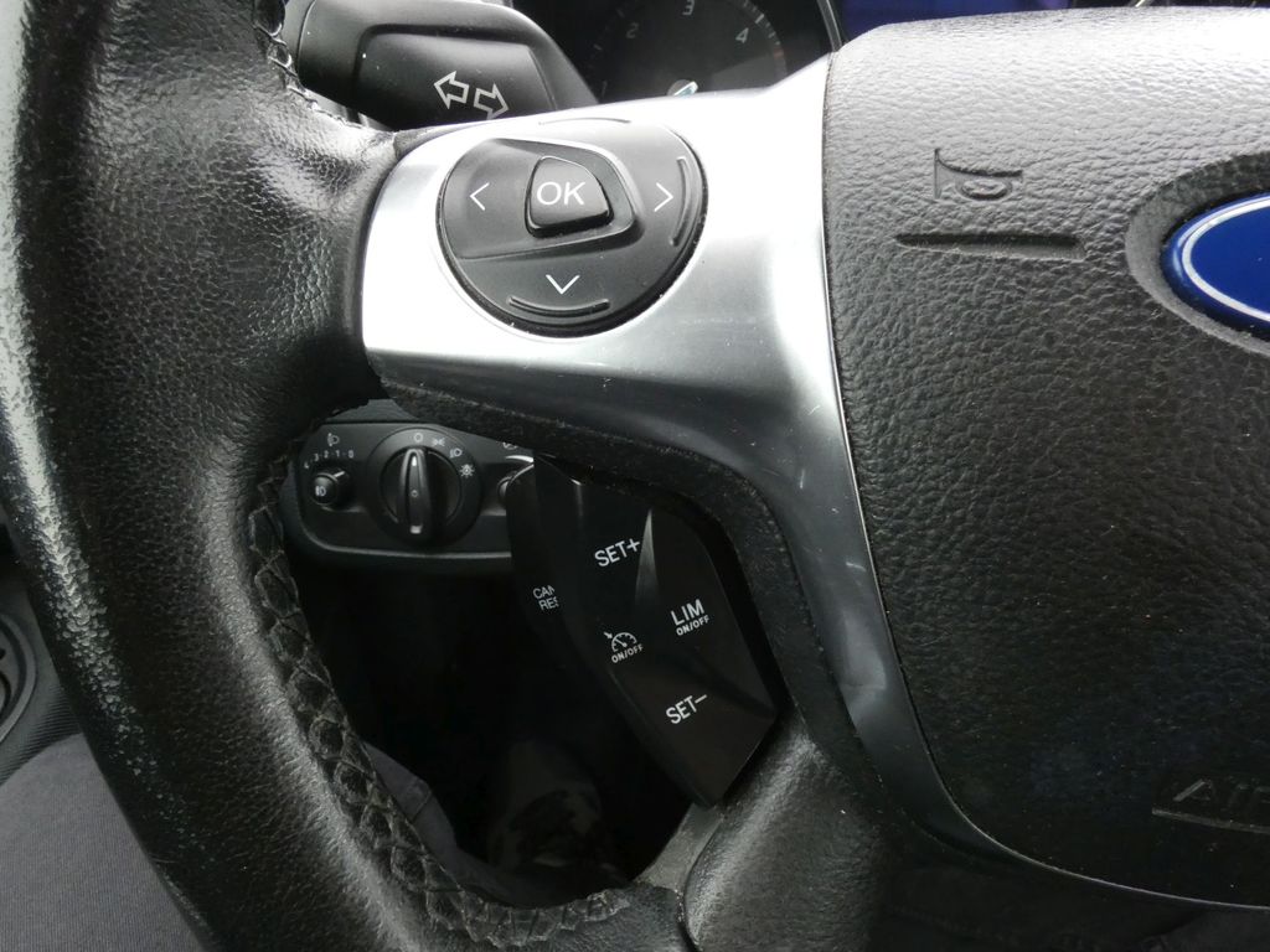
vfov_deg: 66.0
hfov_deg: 81.7
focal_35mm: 20
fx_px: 734
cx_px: 635
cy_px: 476
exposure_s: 1/60
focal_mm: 3.6
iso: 640
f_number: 5.6
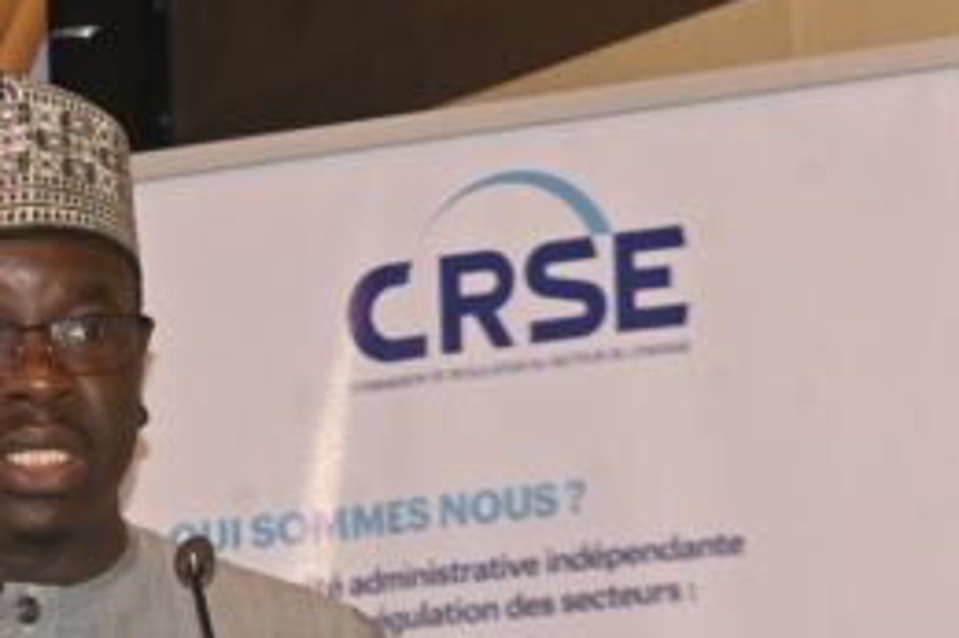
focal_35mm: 263
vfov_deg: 5.2
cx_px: 89
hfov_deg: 7.8
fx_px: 6999
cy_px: 553
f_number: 8
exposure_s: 1/200
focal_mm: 95
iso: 1600
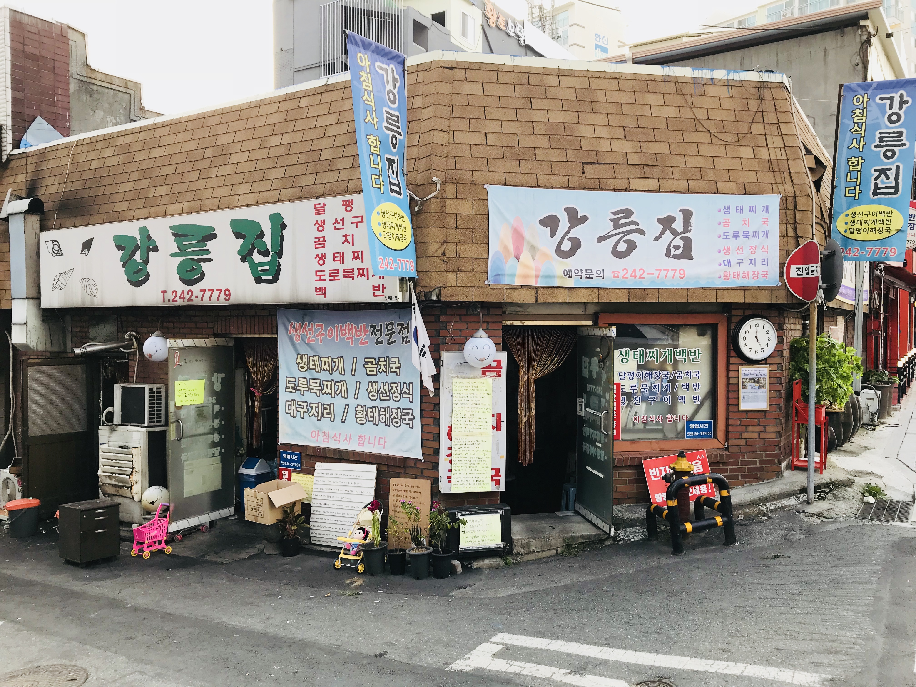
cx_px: 458
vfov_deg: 49.7
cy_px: 344
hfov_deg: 63.4
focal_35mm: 28
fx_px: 741
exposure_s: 1/224
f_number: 1.8
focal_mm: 3.99
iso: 20
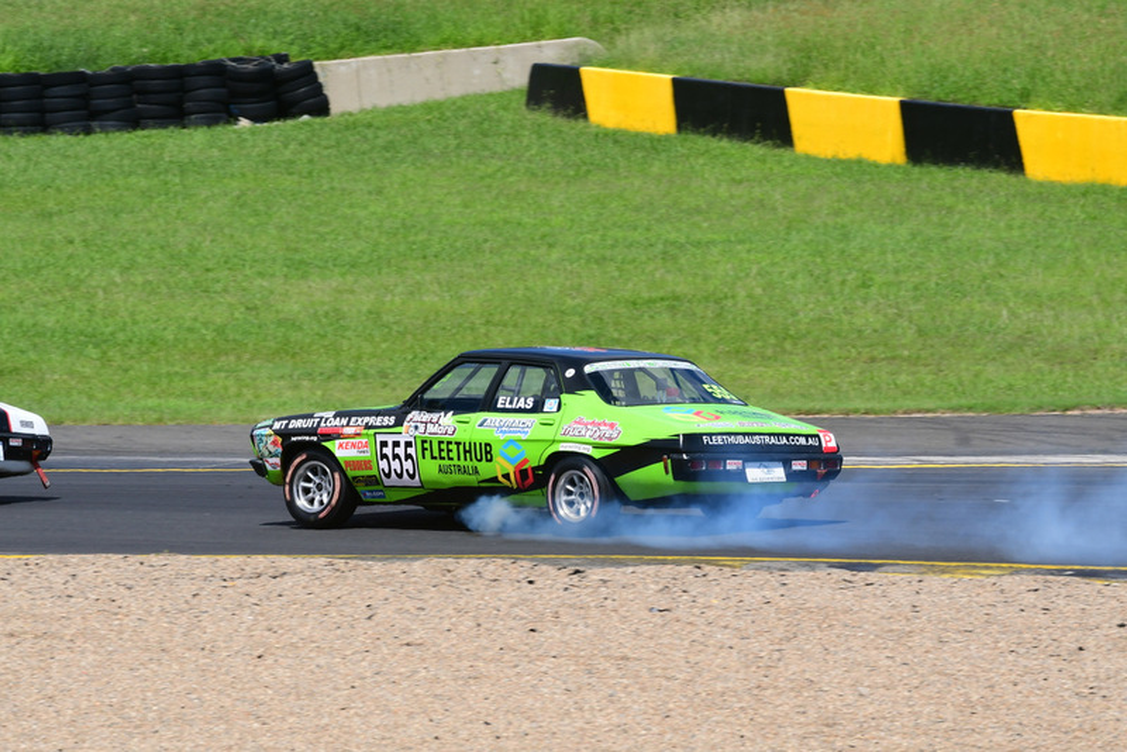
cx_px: 564
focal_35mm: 405
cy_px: 376
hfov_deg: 5.1
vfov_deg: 3.4
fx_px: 12683
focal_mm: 270
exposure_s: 1/500
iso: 400
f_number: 13
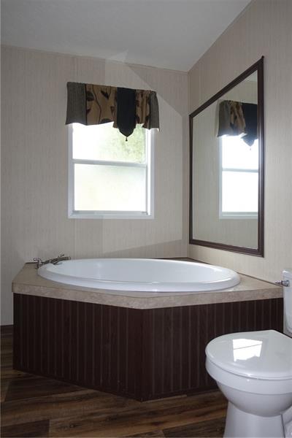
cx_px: 146
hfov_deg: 53.1
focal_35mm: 24
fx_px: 292
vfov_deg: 73.7
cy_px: 219
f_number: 1.8
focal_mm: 8.8
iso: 125
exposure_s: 1/80
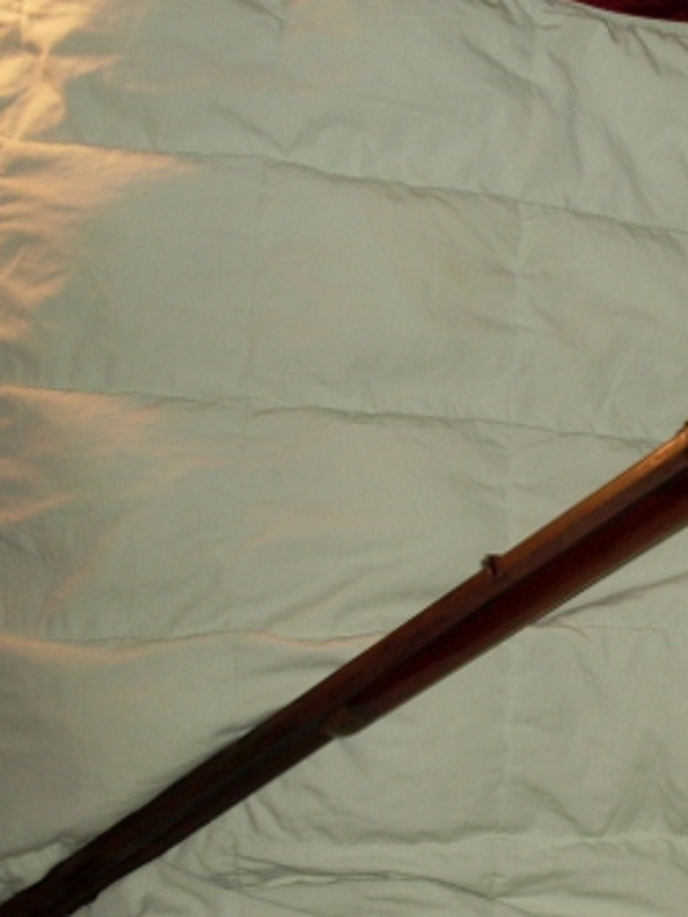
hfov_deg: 19.0
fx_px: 1933
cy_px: 631
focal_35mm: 73
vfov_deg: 26.5
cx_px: 828
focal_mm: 6.3
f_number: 2.8
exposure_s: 1/45
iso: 100
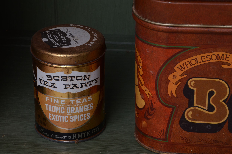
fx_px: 1013
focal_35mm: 158
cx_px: 116
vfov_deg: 8.7
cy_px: 77
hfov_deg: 13.1
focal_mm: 105
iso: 400
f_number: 14
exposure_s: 1/60
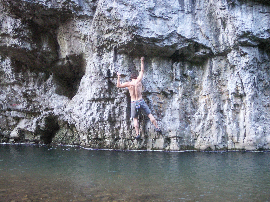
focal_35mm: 54
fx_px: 421
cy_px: 101
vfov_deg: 27.0
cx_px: 135
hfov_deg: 35.5
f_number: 3.5
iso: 160
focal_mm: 11.5
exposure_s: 1/15
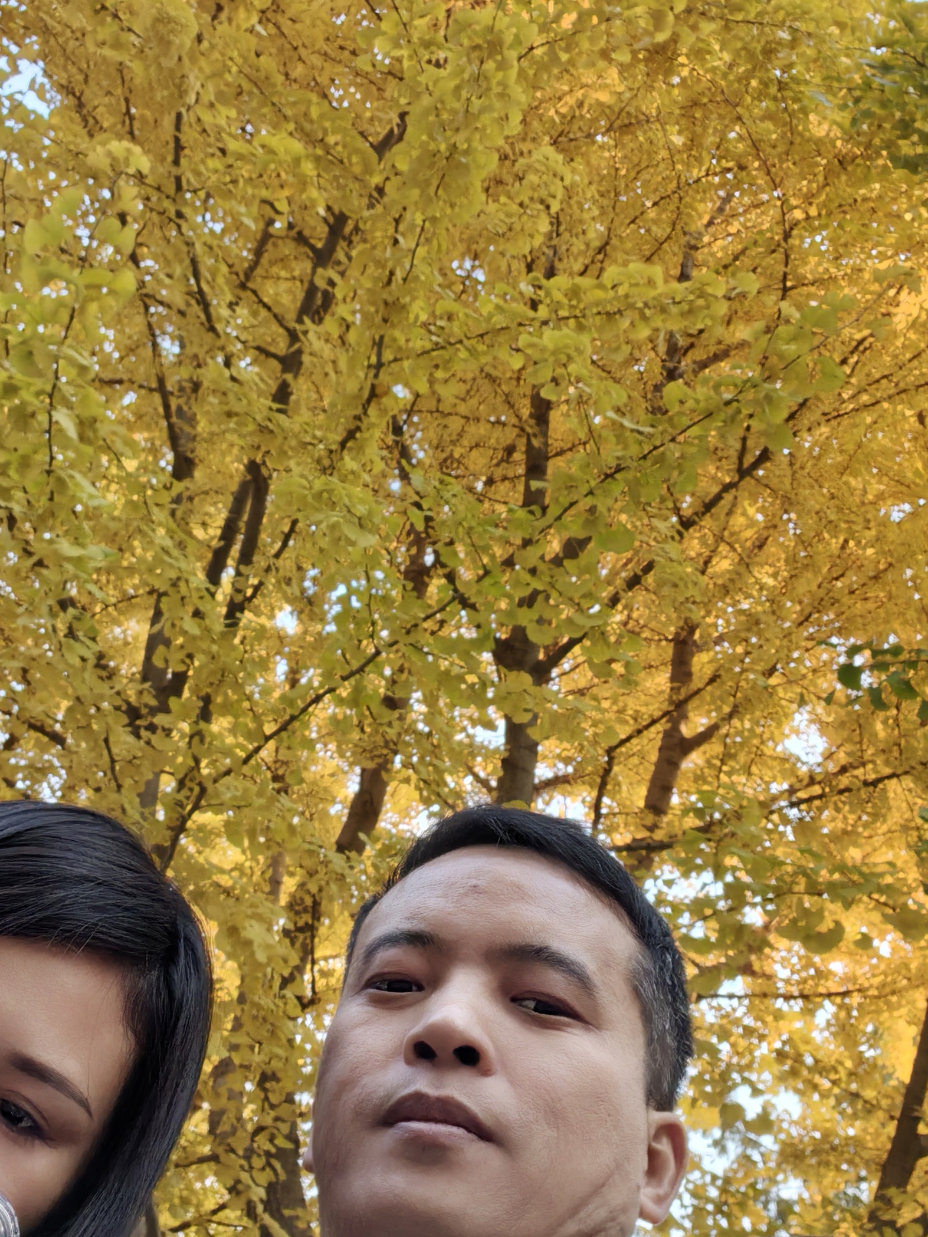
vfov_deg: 45.7
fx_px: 1466
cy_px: 543
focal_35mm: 41
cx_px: 313
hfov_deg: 34.8
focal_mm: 3.51
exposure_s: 1/100
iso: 200
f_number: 2.4
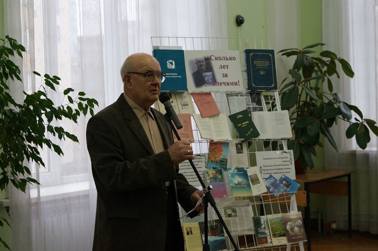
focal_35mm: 68
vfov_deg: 20.1
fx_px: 708
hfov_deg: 29.9
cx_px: 189
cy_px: 126
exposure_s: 1/100
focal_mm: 45
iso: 1600
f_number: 4.5
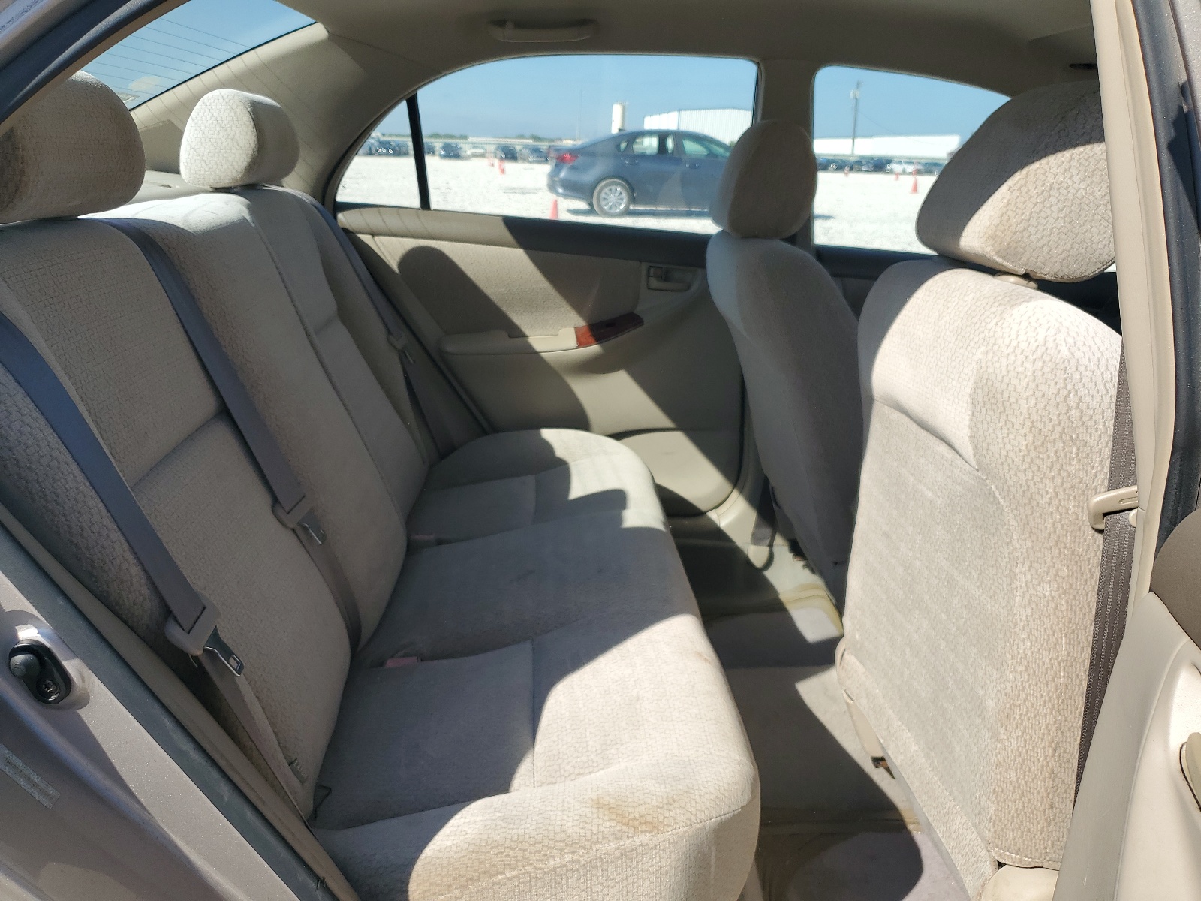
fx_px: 902
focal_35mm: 26
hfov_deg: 67.3
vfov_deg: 53.1
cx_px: 600
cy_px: 450
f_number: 1.5
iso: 50
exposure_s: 1/2500
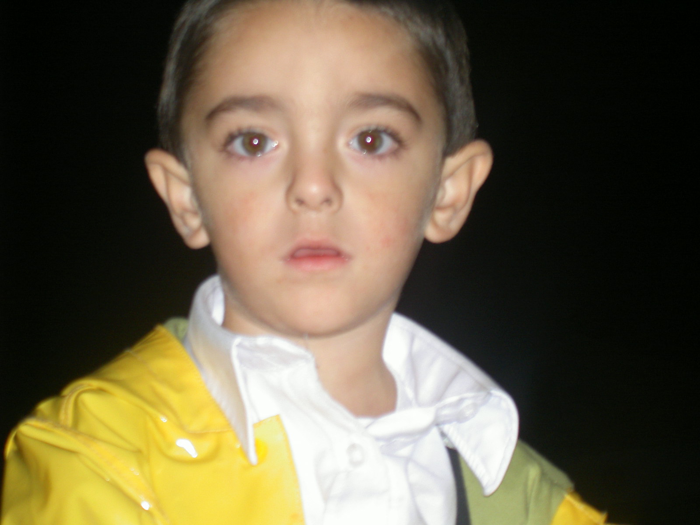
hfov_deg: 17.0
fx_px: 2346
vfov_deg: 12.8
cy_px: 262
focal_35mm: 116
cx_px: 350
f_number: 4.9
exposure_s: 1/89.3
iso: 100
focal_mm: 24
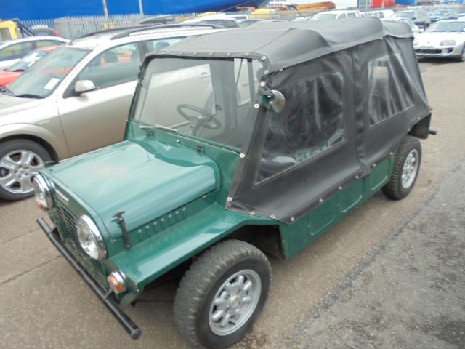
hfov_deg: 67.3
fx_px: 349
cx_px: 232
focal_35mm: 26
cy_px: 174
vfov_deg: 53.1
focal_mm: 4.6
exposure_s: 1/250
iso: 100
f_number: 3.5
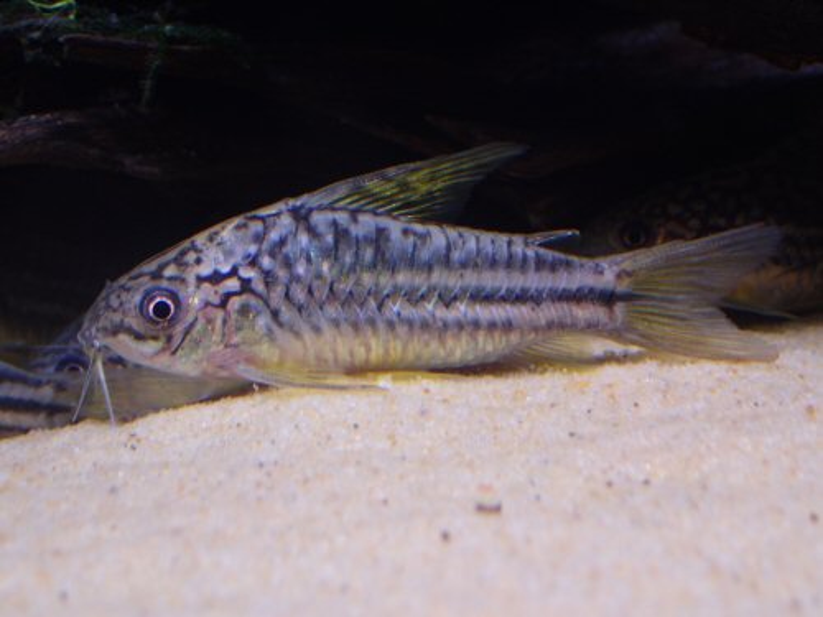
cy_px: 308
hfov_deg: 24.4
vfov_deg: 18.4
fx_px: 1902
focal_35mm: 80
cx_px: 412
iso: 100
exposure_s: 1/6
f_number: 4.4
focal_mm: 14.41
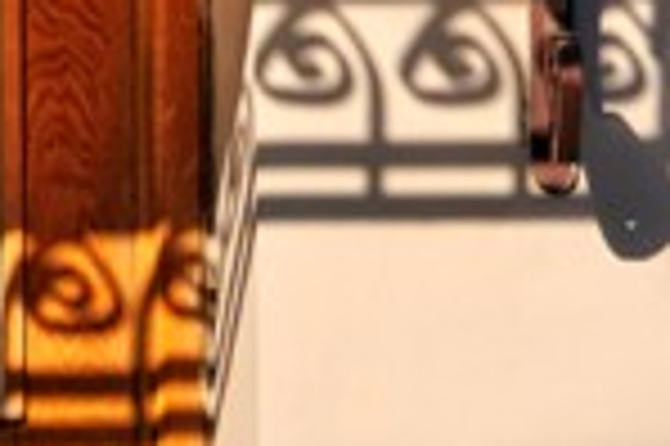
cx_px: -612
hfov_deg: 2.3
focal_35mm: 906
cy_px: -191
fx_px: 16843
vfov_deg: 1.5
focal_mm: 100
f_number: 6.3
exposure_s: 1/320
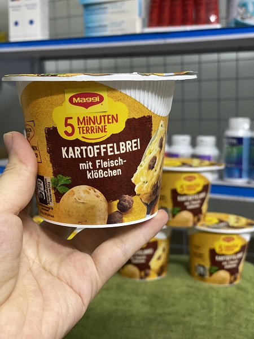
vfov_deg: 36.8
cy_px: 170
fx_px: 509
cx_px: 127
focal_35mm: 52
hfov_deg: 28.0
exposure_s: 1/33
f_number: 2
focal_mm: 6
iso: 320
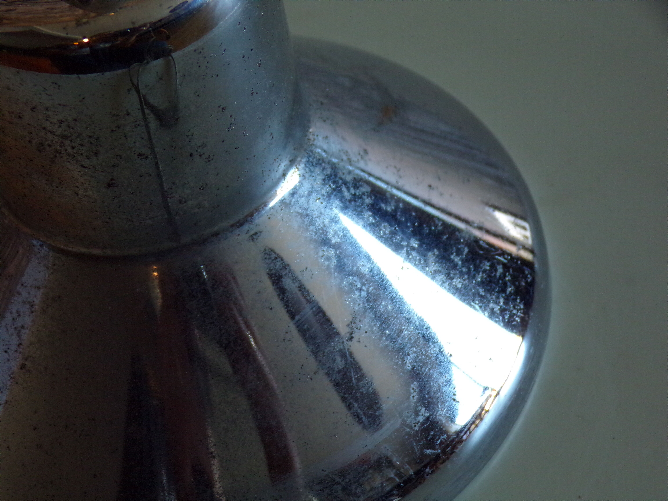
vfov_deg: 17.2
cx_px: 334
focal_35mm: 86
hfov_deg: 22.8
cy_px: 250
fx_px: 1660
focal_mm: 15.4
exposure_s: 1/50
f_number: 4
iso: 306
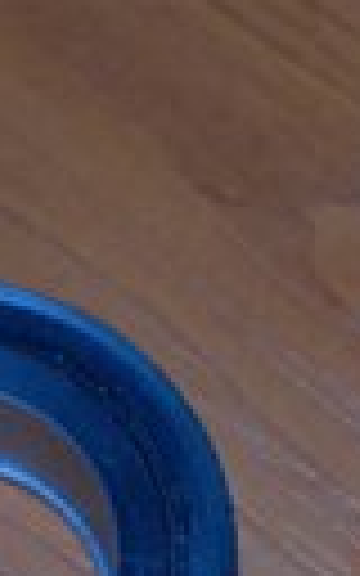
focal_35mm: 201
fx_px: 3155
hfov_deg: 6.5
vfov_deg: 10.4
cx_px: 243
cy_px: 522
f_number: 5.3
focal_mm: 42
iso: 320
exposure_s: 1/60
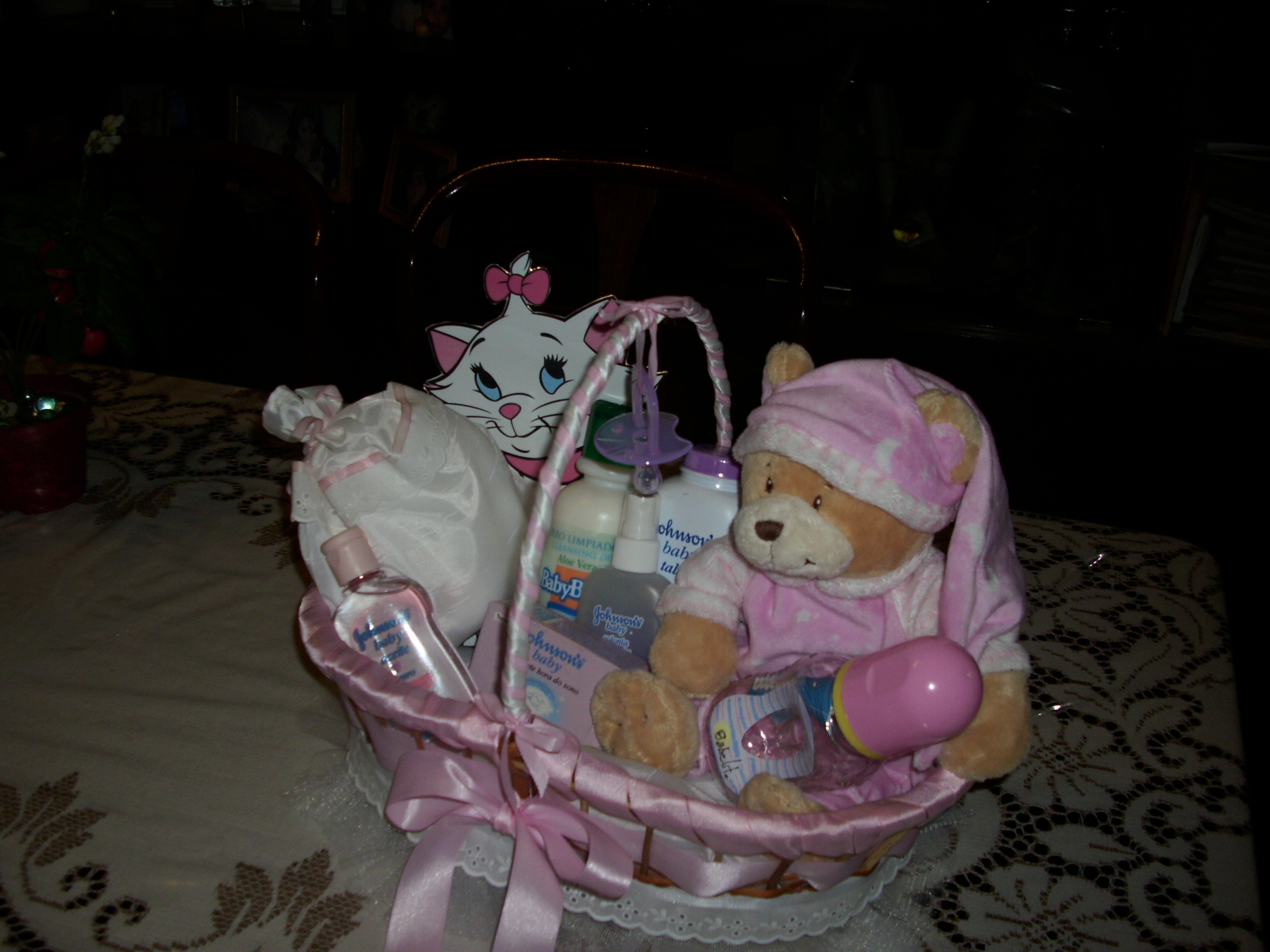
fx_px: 1137
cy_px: 476
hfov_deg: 58.4
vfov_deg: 45.4
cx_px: 635
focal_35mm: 31
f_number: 2.8
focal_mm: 6.2
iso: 50
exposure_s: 1/60
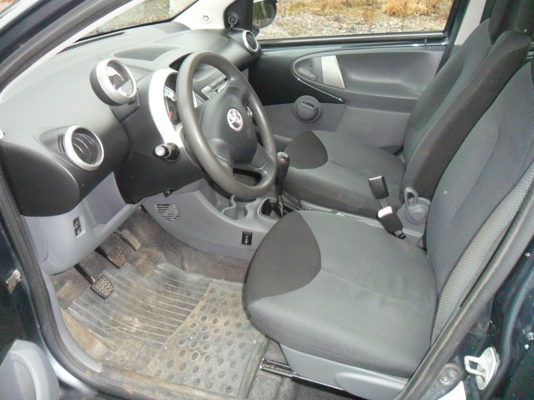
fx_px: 432
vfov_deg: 49.7
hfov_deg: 63.4
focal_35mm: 28
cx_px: 265
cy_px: 194
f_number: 3.5
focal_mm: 4.9
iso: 400
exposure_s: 1/45
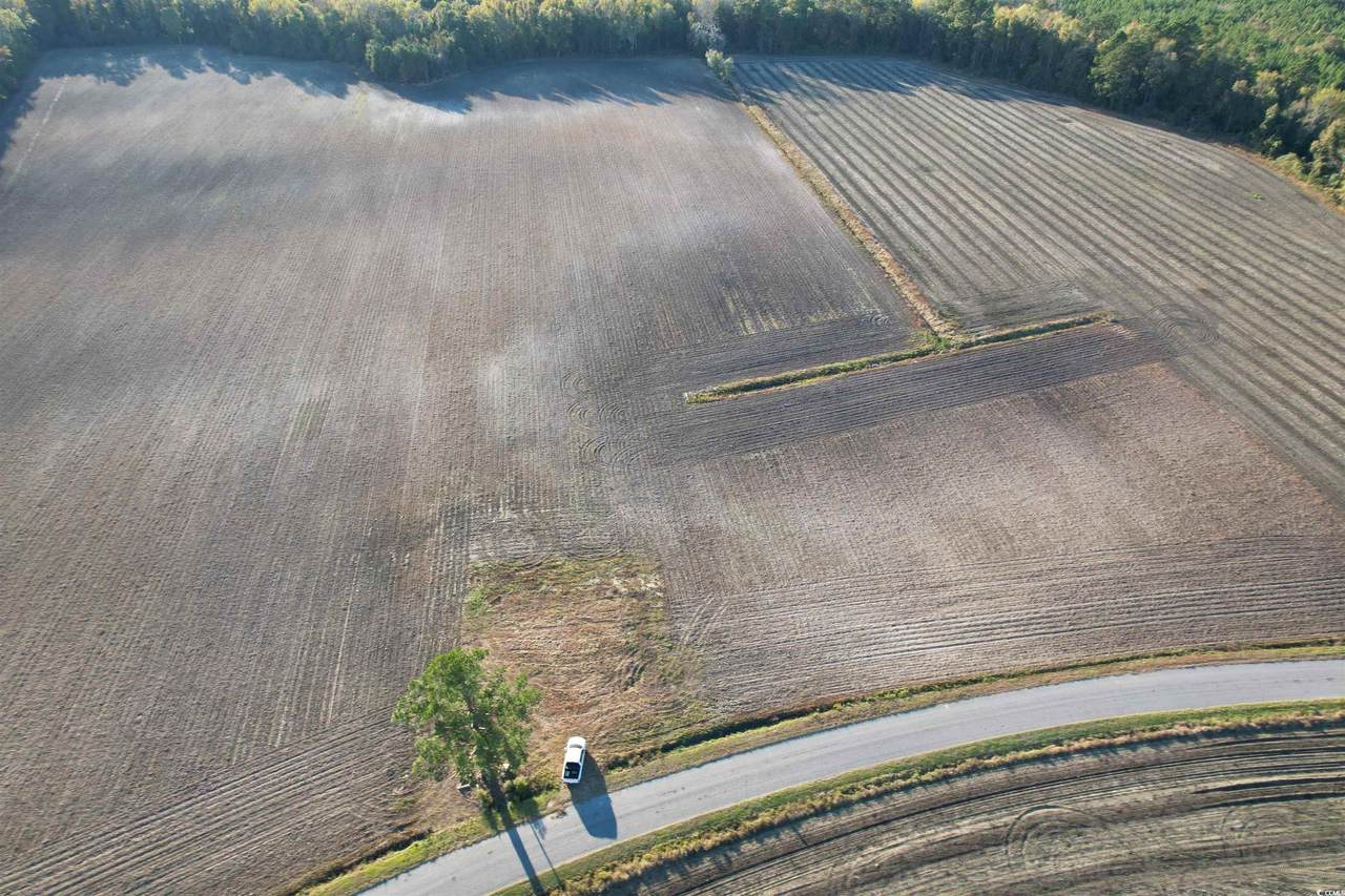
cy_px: 448
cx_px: 672
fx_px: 822
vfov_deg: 57.2
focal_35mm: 22
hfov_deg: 78.6
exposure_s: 1/250
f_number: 2.8
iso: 100
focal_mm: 8.38
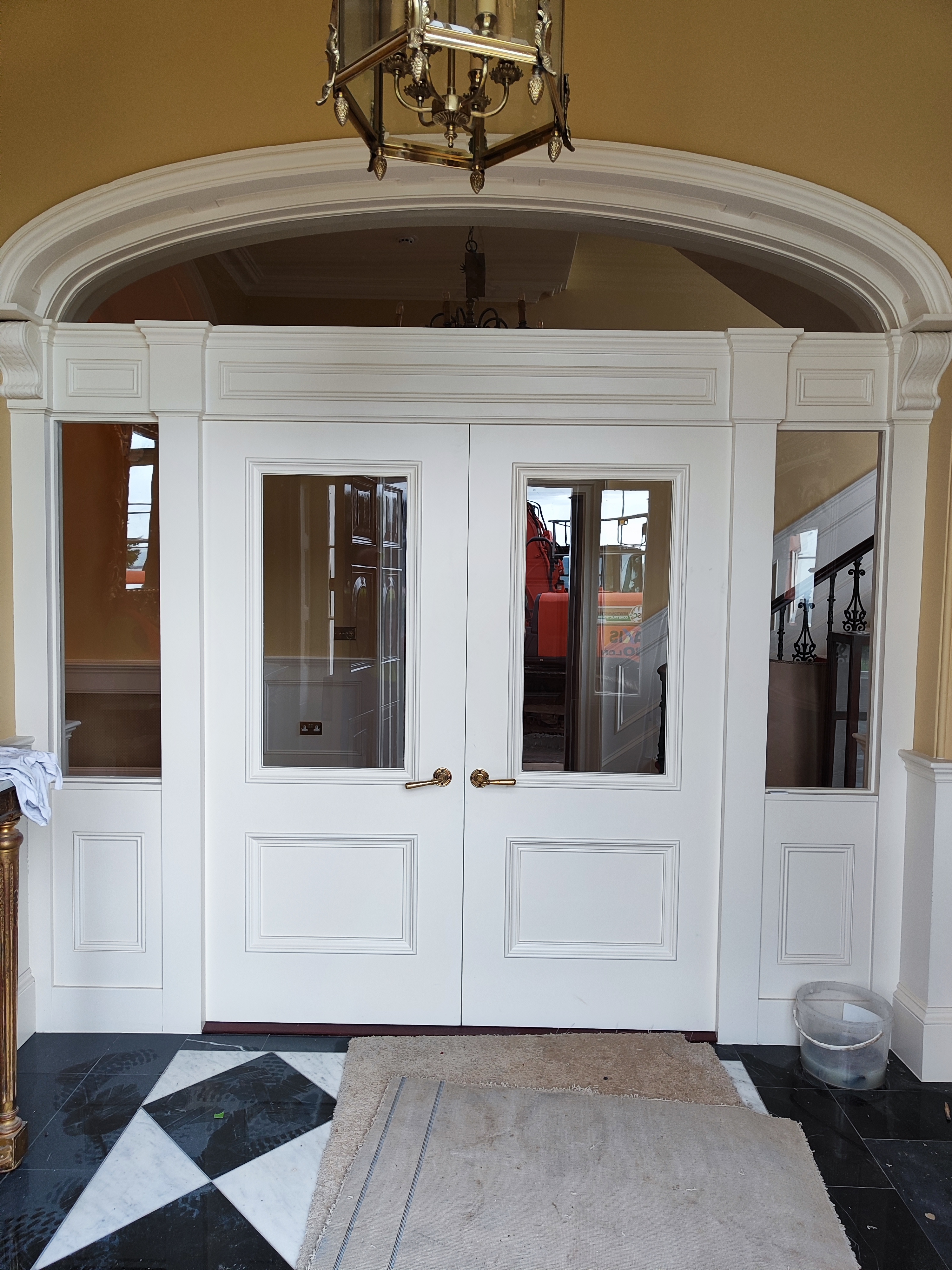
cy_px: 635
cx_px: 476
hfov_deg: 58.9
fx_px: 843
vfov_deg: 73.9
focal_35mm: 23
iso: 231
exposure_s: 1/100
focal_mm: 5.59
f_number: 1.88
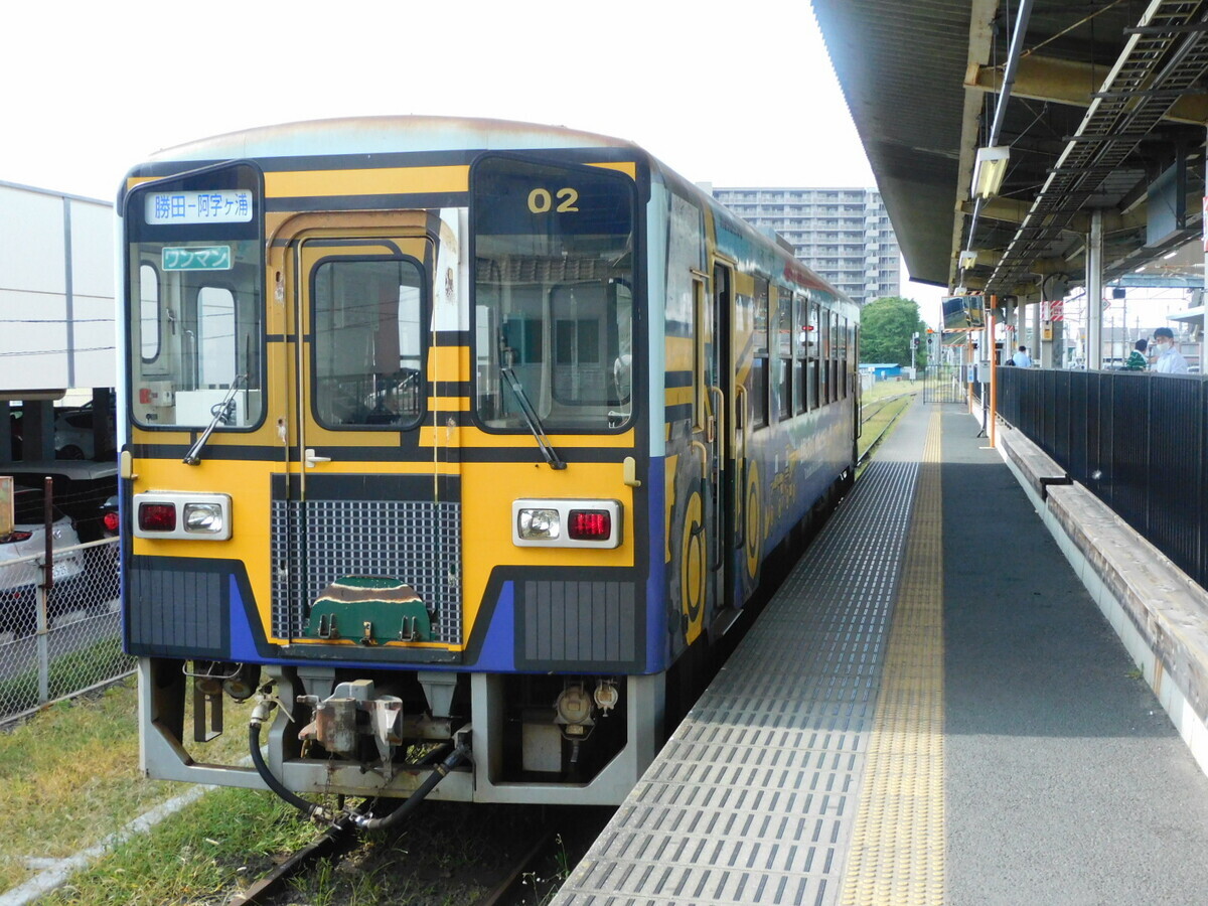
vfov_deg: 32.2
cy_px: 453
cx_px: 604
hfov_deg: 42.1
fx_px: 1570
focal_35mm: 45
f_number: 4
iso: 400
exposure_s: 1/640
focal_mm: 8.1
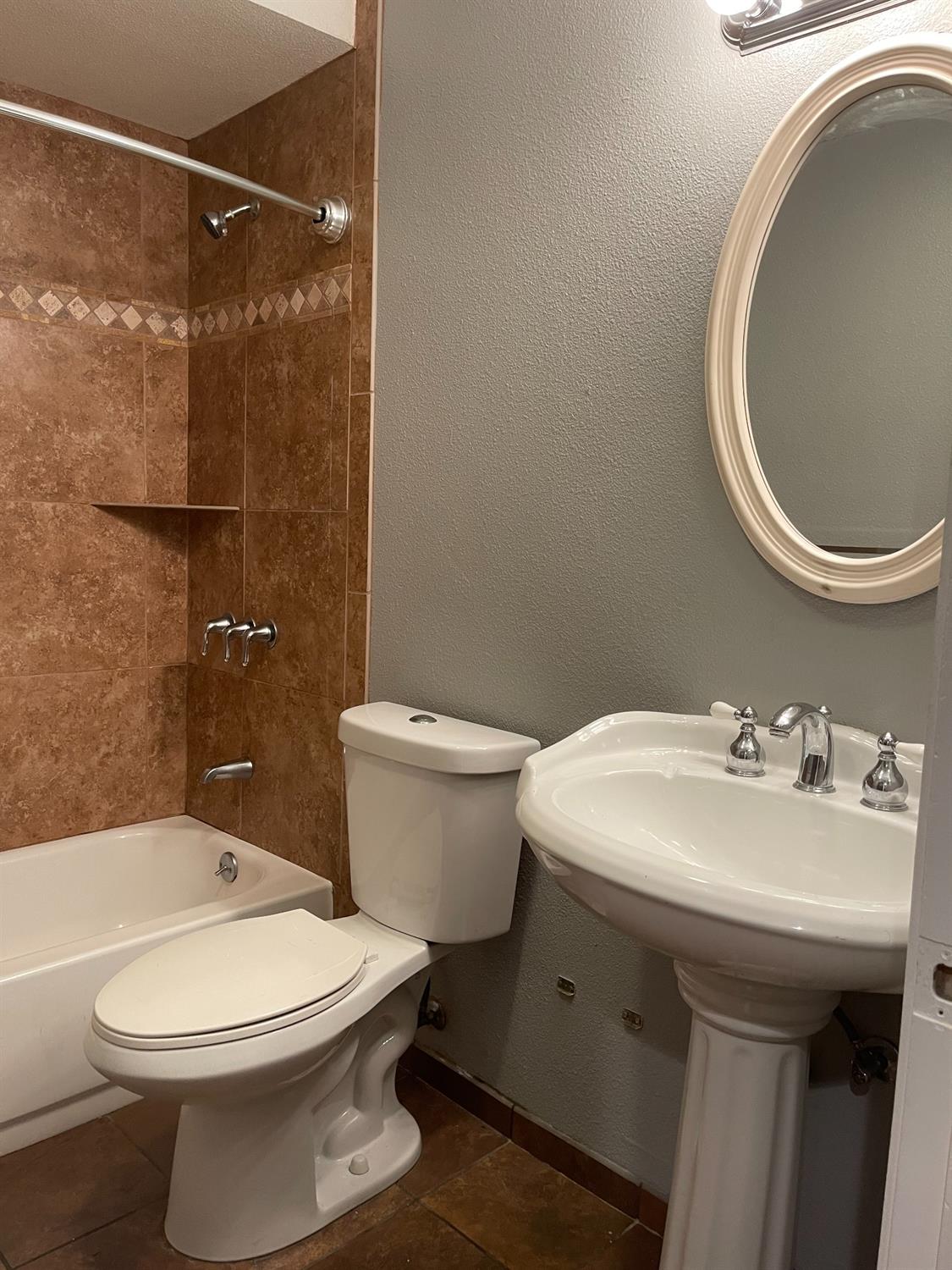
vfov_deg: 67.3
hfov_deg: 53.1
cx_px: 476
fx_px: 953
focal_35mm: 26
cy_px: 635
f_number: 1.6
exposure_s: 1/60
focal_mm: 5.1
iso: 200
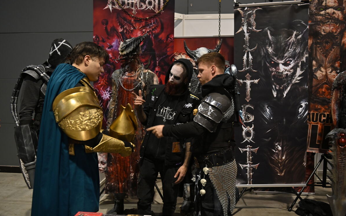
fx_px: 311
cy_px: 109
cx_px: 173
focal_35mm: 33
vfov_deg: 38.3
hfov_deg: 58.1
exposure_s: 1/60
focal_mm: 32
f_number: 2.8
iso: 1250
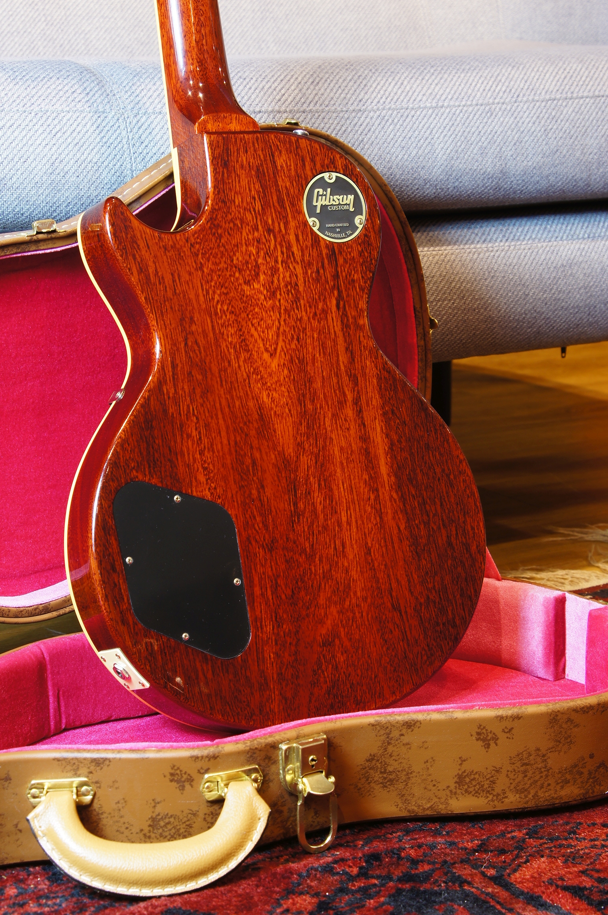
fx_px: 2095
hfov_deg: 16.5
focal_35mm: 82
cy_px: 458
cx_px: 304
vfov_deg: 24.6
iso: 100
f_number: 9
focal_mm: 55
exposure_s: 1
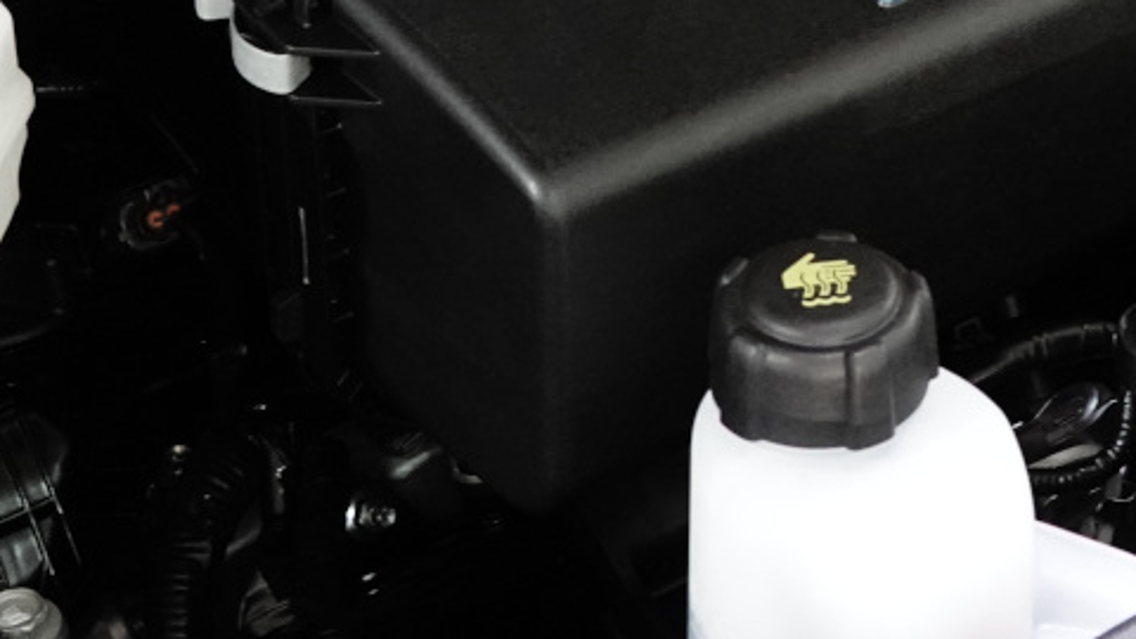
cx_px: 996
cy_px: -299
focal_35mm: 107
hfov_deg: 19.7
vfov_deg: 10.9
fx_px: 3223
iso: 1600
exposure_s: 1/5
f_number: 3.5
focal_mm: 13.03
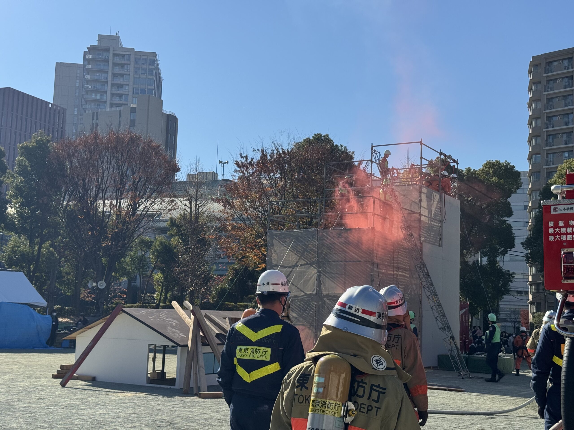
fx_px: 796
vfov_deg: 30.3
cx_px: 287
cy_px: 215
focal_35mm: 48
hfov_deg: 39.7
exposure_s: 1/6410
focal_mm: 6.76
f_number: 1.78
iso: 64
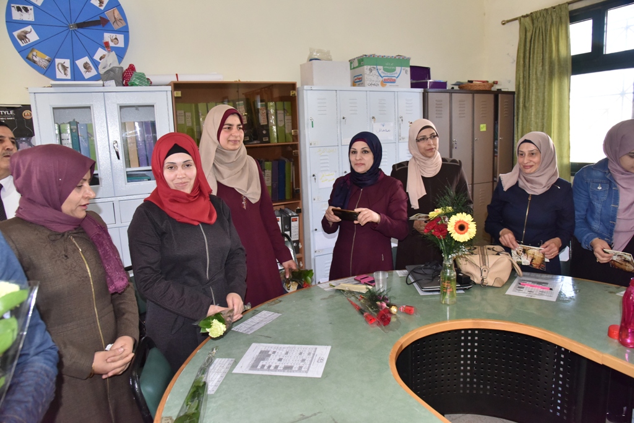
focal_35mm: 24
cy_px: 212
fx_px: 423
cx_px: 317
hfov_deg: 73.7
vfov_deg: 53.1
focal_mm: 24
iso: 2500
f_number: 6.3
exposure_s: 1/250
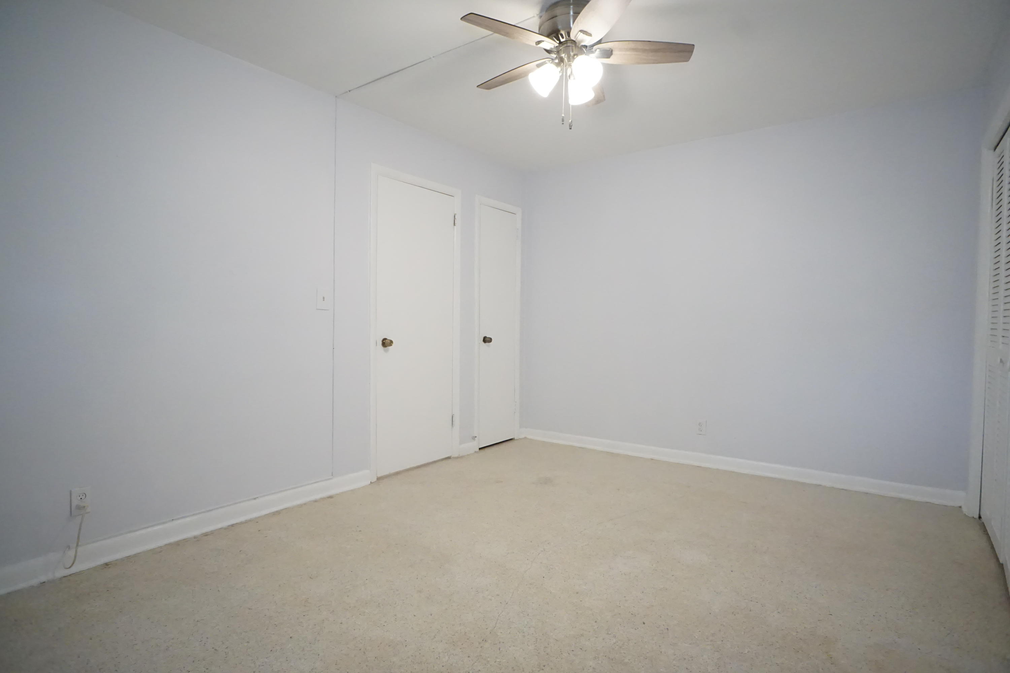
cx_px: 505
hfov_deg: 73.7
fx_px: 673
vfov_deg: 53.1
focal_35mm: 24
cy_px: 336
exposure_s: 1/250
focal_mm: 16
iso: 5000
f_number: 5.6
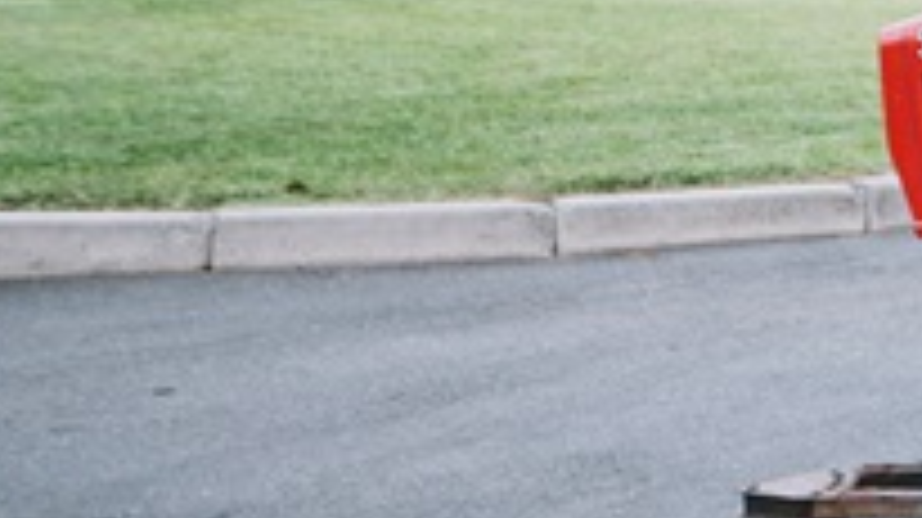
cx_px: 1549
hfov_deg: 16.3
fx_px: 2810
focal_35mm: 115
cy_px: -284
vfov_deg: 10.1
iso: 500
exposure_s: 1/60
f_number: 2.8
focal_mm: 30
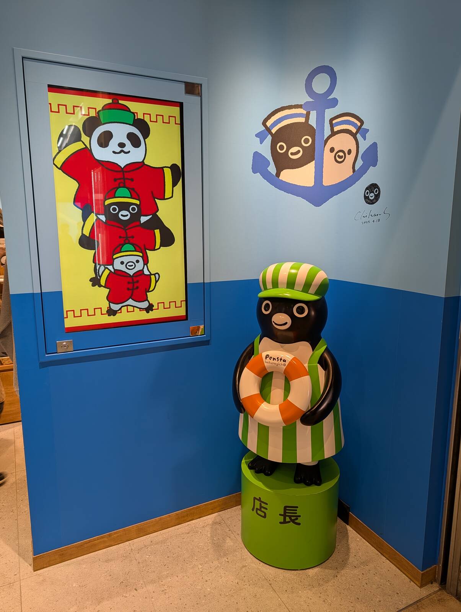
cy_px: 306
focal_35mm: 24
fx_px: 425
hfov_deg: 56.9
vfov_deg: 71.5
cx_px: 230
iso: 33
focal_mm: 6.9
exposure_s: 1/50
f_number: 1.68
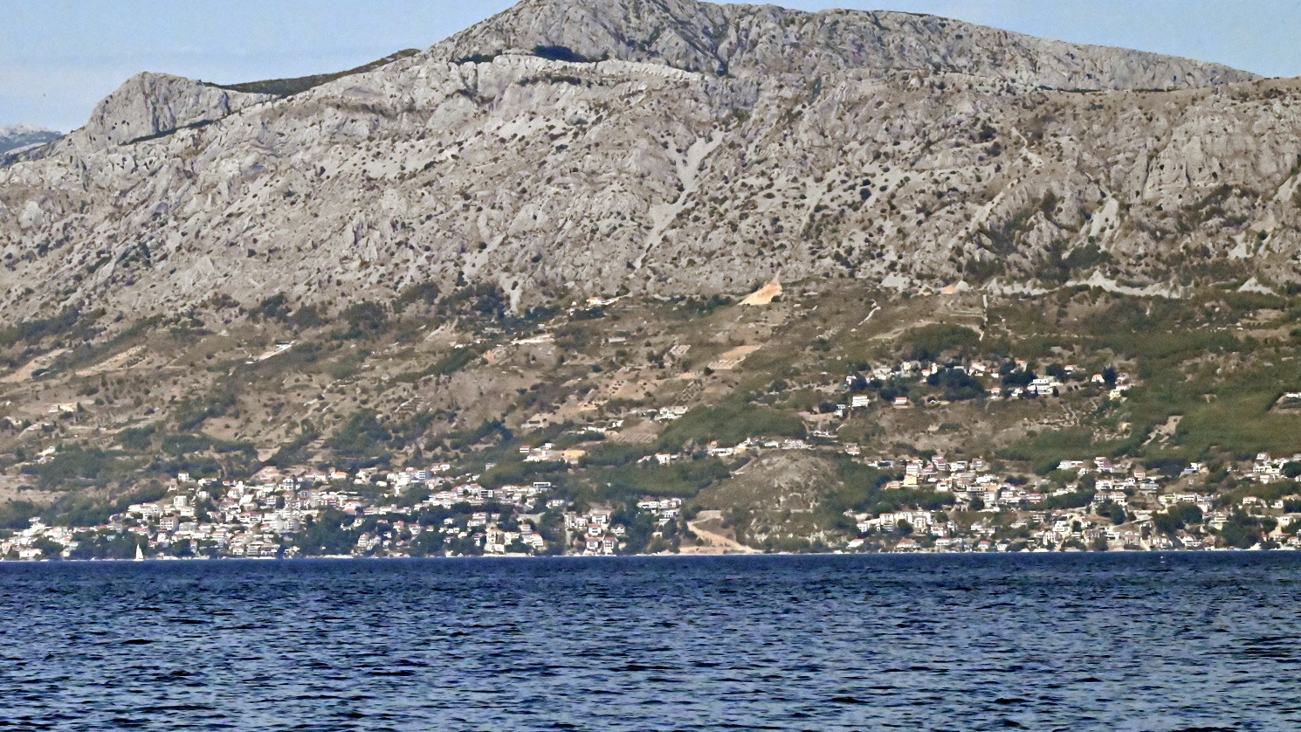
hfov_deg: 14.1
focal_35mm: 153
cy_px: 310
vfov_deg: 7.9
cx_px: 649
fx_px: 5278
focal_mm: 145
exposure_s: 1/8000
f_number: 29
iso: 16000
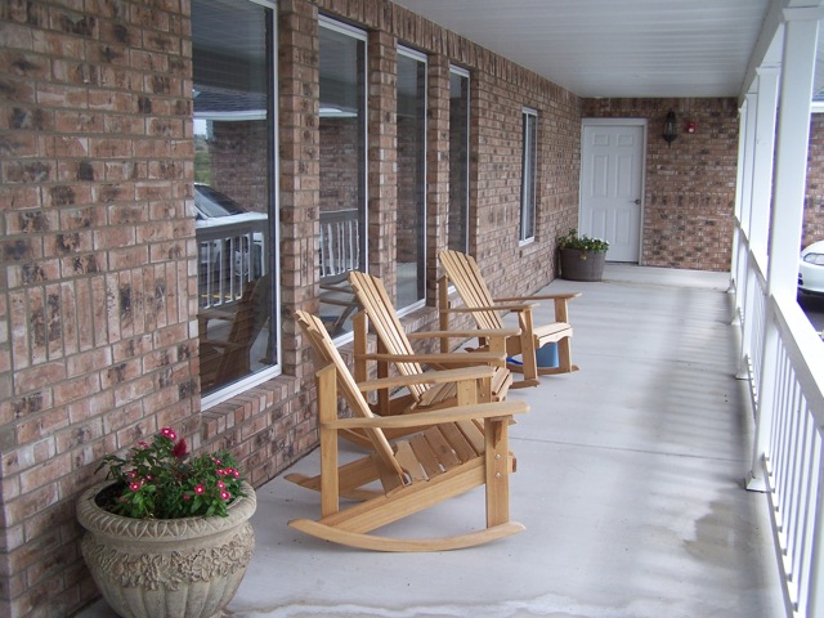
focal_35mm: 38
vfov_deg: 37.7
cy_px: 309
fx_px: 905
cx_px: 412
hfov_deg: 49.0
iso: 80
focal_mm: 6.3
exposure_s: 1/350
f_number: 2.8
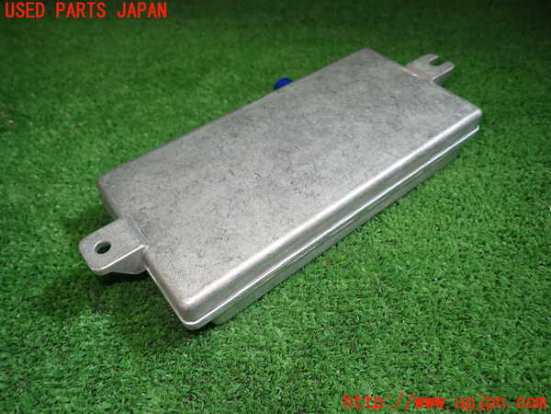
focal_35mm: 25
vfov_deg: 54.9
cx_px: 276
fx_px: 398
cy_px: 207
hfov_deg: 69.4
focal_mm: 4.5
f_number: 2
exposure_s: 1/60
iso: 160
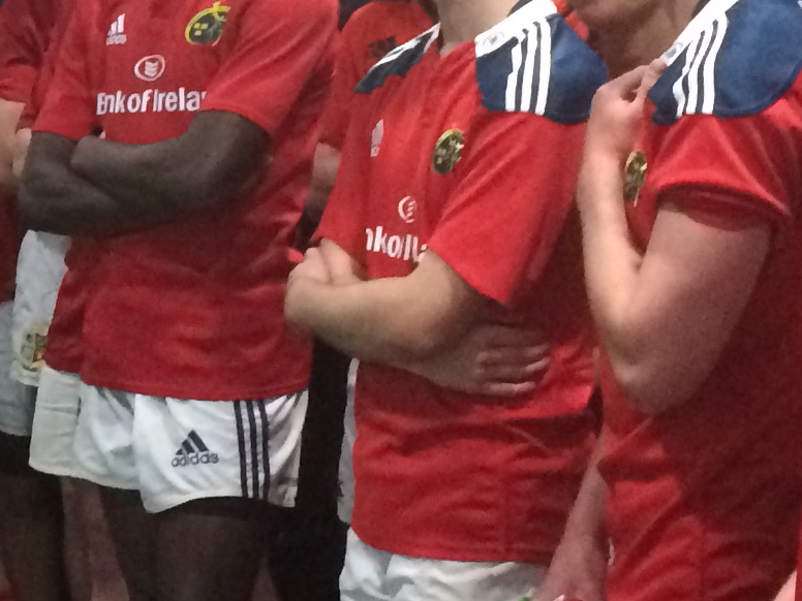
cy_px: 139
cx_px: -295
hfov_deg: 15.3
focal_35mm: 122
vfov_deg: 12.1
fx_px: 2827
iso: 320
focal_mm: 4.15
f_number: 2.2
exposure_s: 1/25
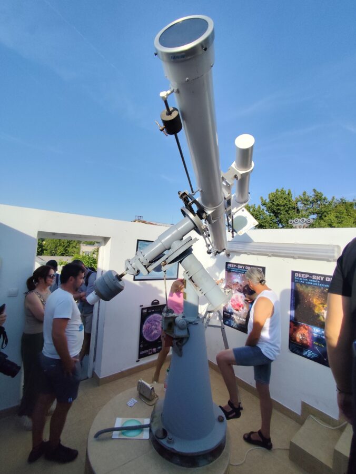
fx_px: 219
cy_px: 237
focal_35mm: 16
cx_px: 178
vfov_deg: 94.5
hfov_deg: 78.2
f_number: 2.2
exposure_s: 1/1910
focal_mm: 1.65
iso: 50
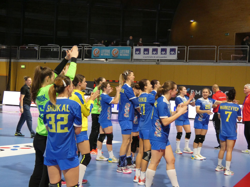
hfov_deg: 33.2
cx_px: 125
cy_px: 94
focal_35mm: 58
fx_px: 419
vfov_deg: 25.2
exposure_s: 1/80
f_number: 4.1
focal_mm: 10.4
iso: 400
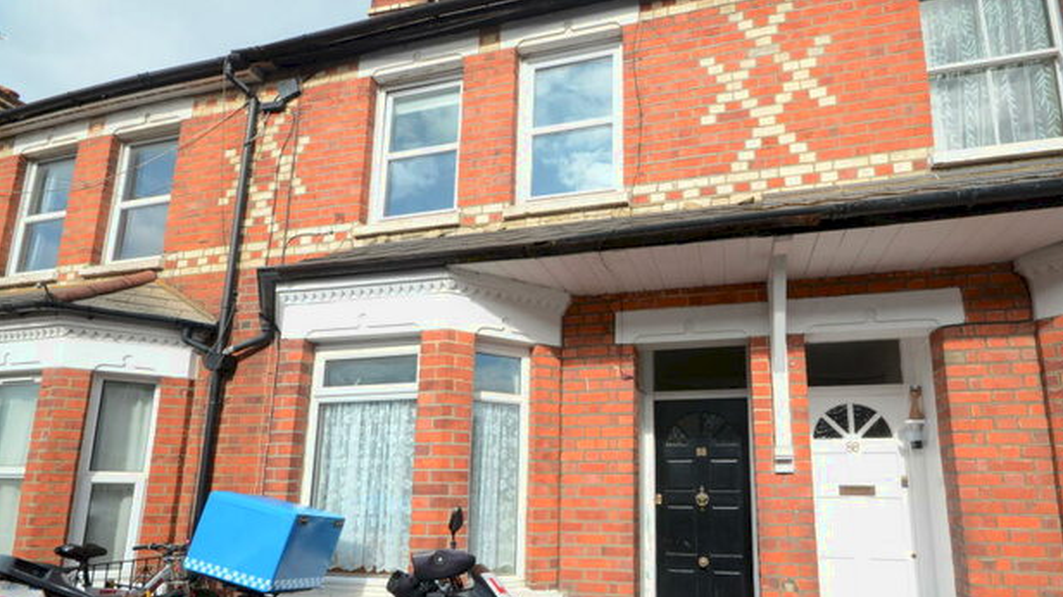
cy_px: 384
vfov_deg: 55.9
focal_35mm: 20
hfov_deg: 87.3
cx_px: 602
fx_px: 552
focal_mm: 11
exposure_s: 1/500
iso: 800
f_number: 11
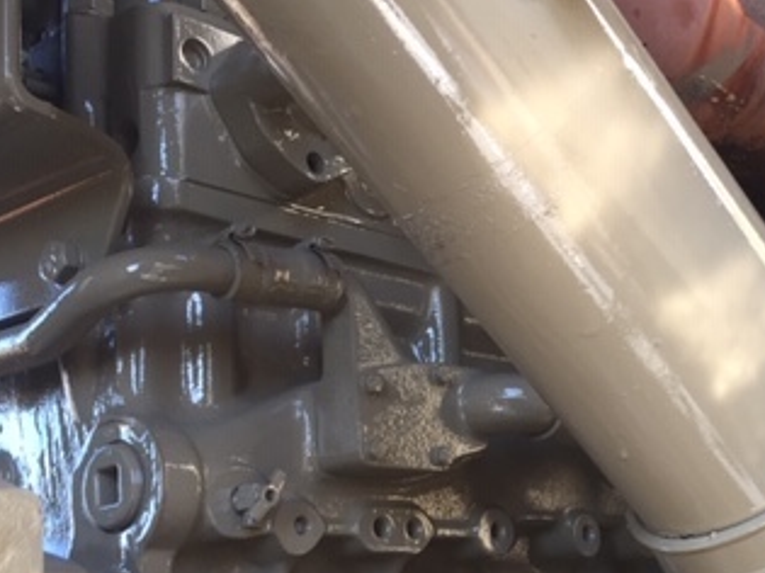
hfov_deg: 31.6
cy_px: 425
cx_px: 646
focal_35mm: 59
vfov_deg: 24.5
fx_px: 1303
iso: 50
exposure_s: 1/120
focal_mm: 4.15
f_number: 2.2
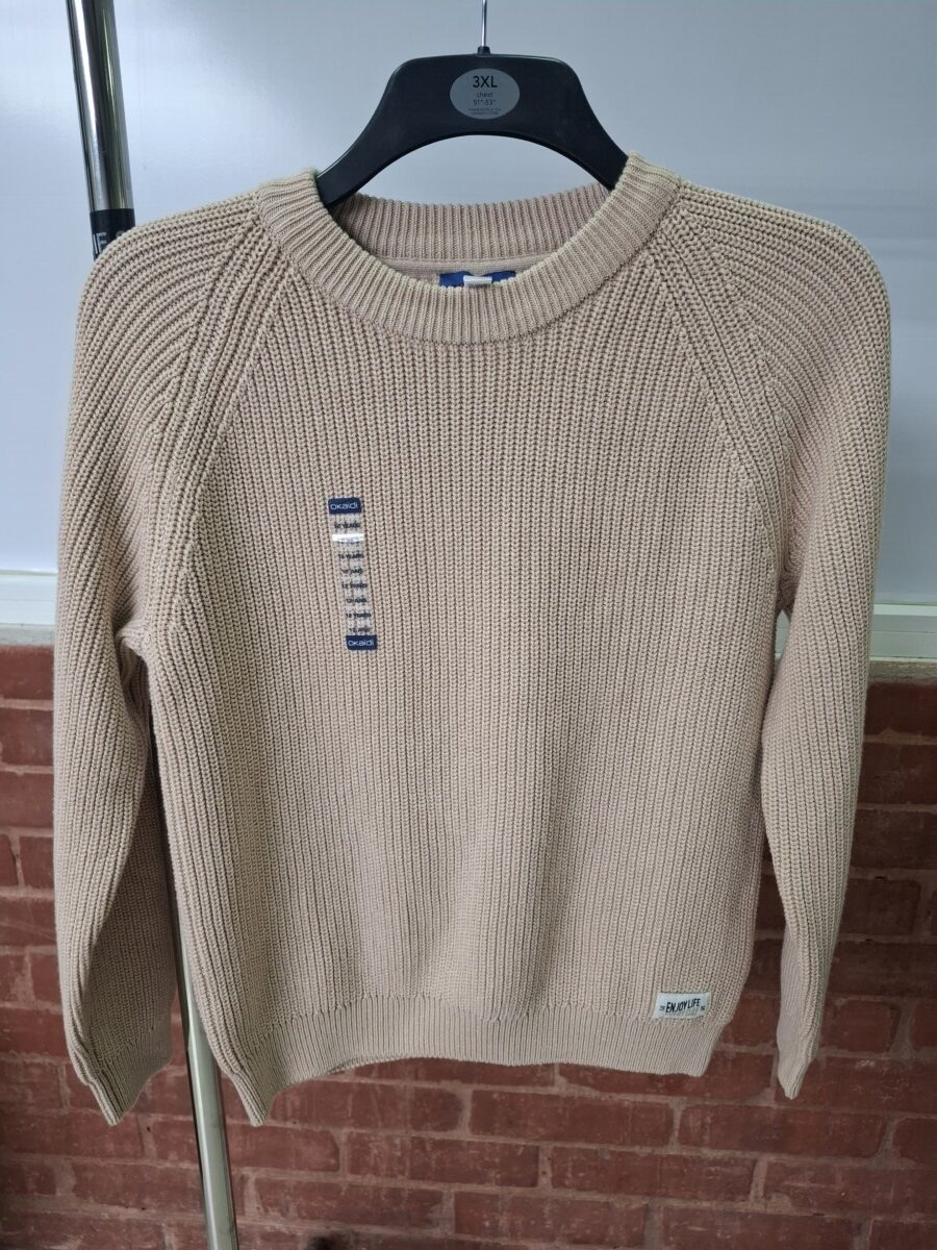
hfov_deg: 58.9
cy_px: 625
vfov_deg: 73.9
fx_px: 830
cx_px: 468
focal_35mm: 23
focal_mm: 5.54
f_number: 1.8
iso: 200
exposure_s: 1/50
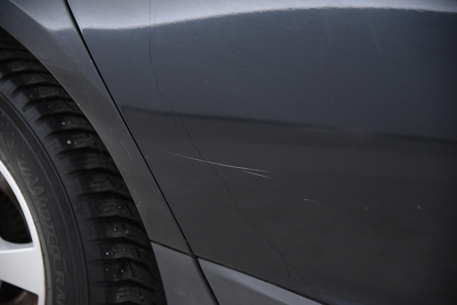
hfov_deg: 26.0
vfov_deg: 17.5
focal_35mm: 78
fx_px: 990
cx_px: 228
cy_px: 152
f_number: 4
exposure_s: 1/80
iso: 4000
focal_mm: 78
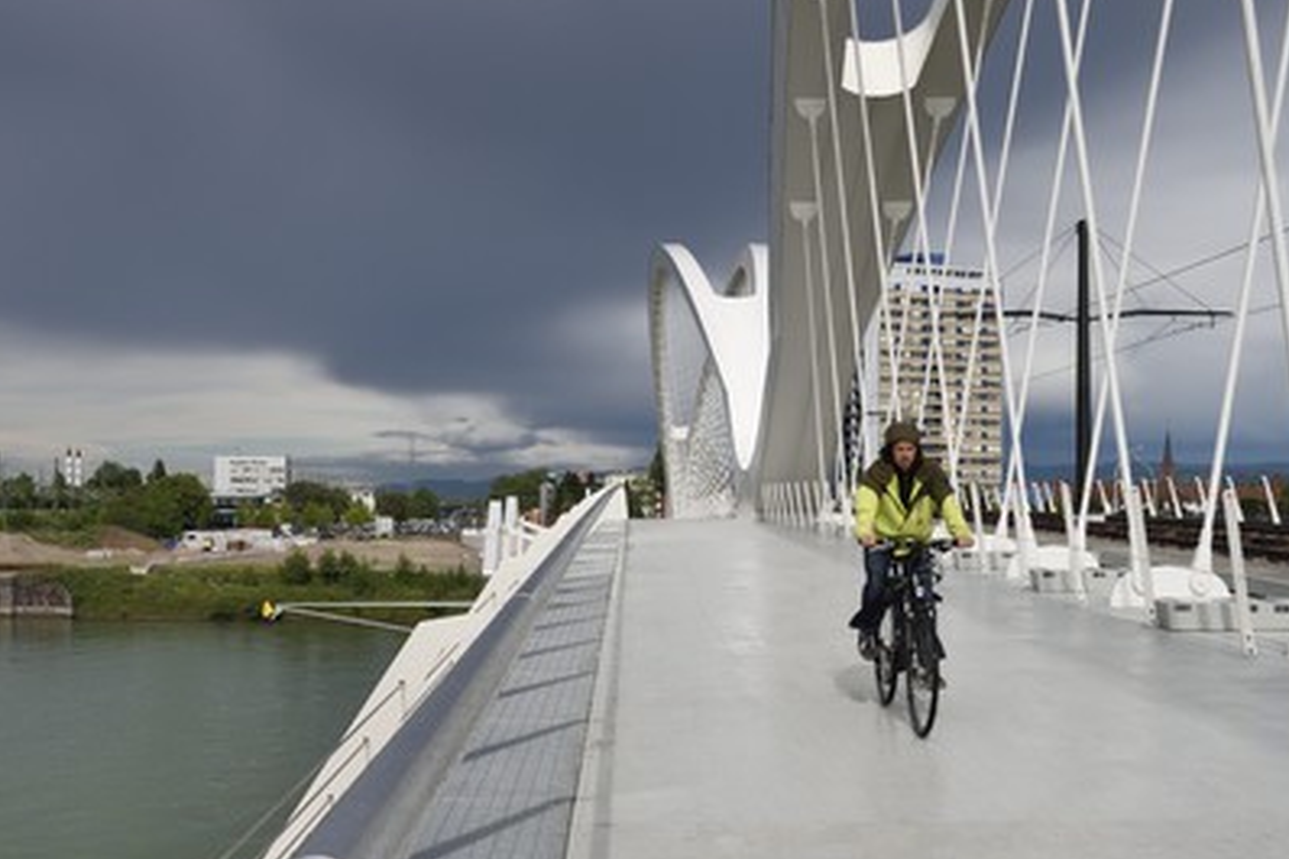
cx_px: 651
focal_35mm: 38
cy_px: 431
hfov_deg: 50.7
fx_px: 1360
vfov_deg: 35.0
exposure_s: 1/640
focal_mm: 36
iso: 400
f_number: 16
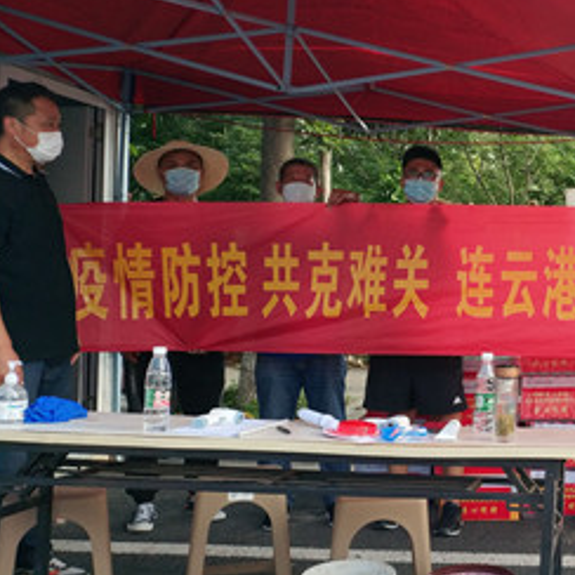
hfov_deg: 27.7
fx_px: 1090
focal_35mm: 58
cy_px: 272
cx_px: 582
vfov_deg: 29.5
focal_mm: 4.5
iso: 181
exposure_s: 1/394
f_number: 2
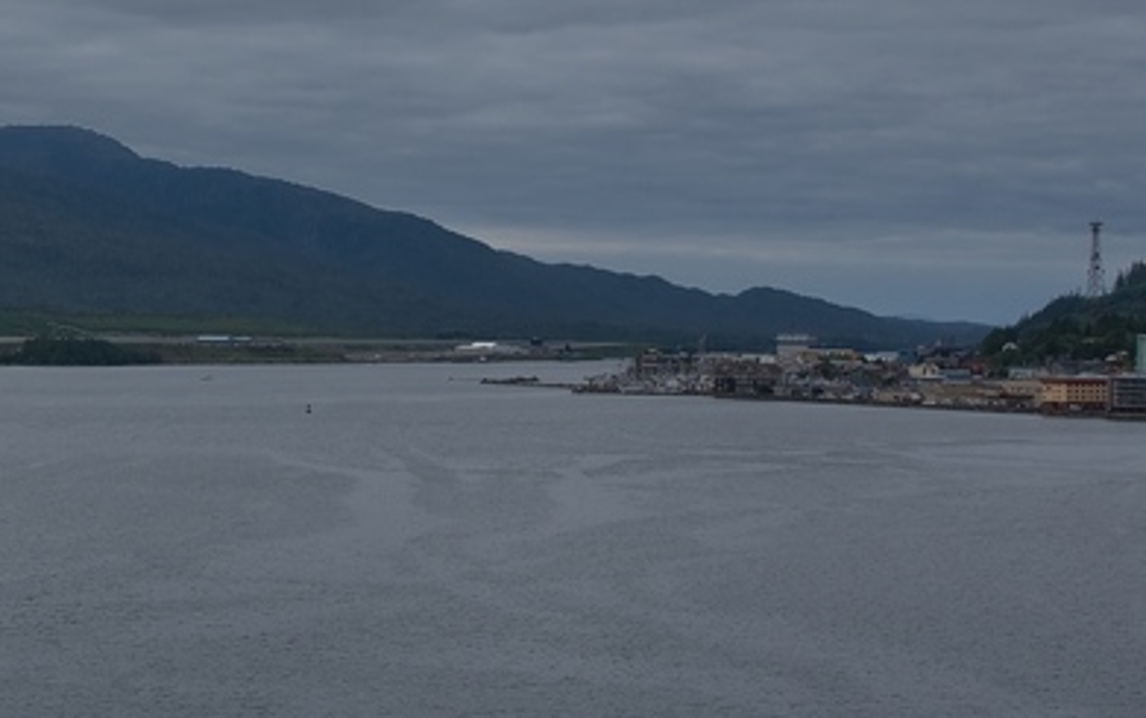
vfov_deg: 13.1
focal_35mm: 100
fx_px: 3125
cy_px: 281
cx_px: 325
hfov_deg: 20.7
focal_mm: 30
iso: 100
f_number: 9
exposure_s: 1/320
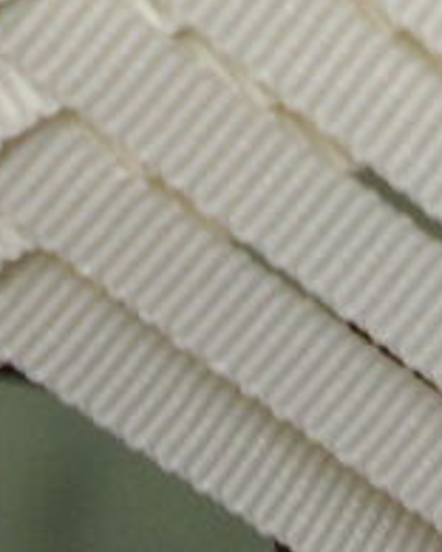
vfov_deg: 5.9
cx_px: -269
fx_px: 5167
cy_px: -694
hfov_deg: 4.9
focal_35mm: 316
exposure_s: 1/500
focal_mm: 24
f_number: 5
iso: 500
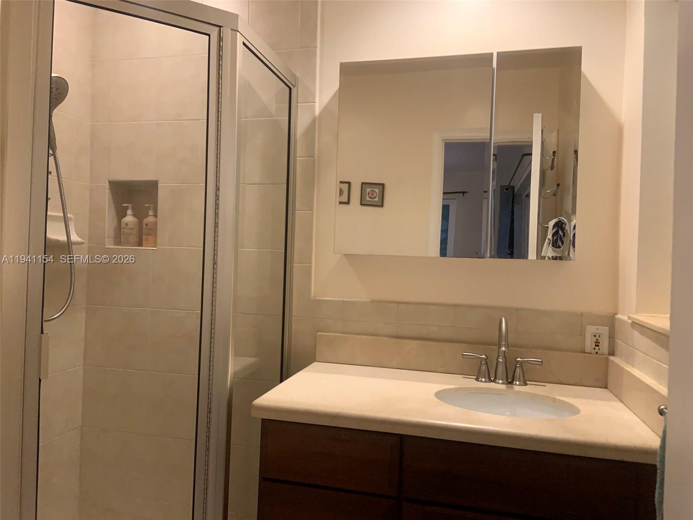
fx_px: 521
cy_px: 260
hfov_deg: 67.3
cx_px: 346
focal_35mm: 26
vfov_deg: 53.1
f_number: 1.8
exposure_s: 1/60
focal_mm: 4.25
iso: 250
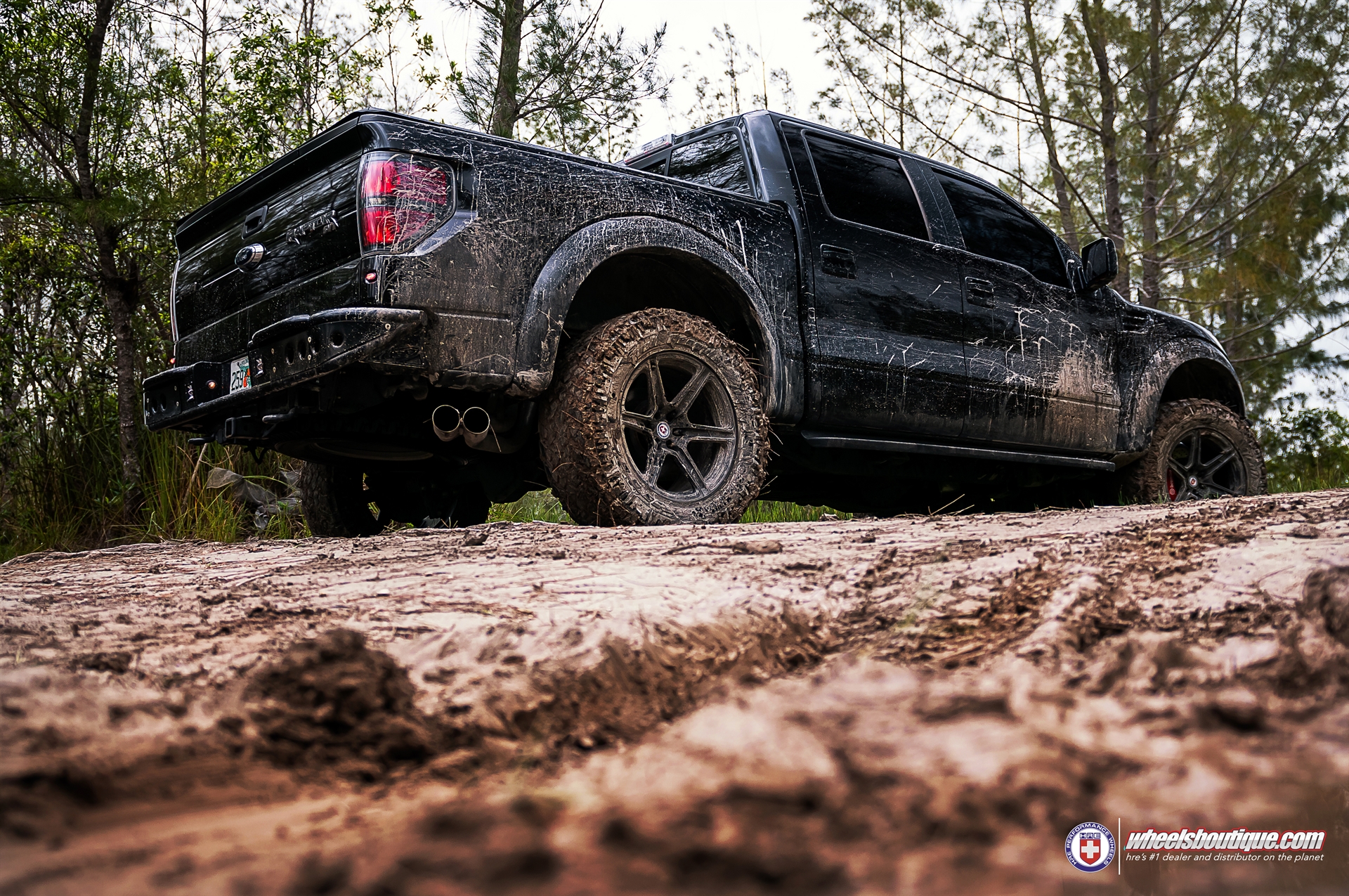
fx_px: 1347
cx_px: 674
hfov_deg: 53.2
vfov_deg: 36.8
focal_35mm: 36
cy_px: 448
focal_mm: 24
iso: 200
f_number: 2.8
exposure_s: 1/400
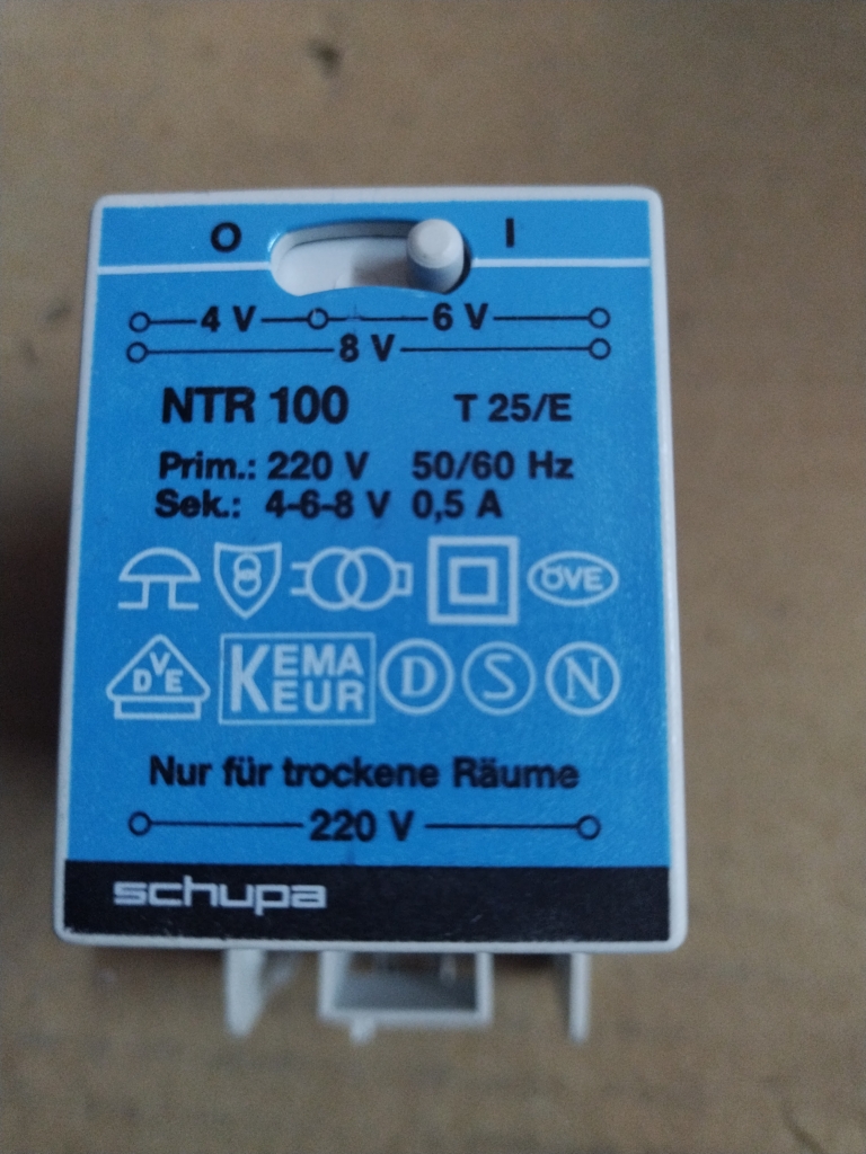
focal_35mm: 26
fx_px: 867
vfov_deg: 67.3
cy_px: 577
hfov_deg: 53.1
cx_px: 433
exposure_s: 1/20
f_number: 1.8
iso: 955
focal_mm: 4.75
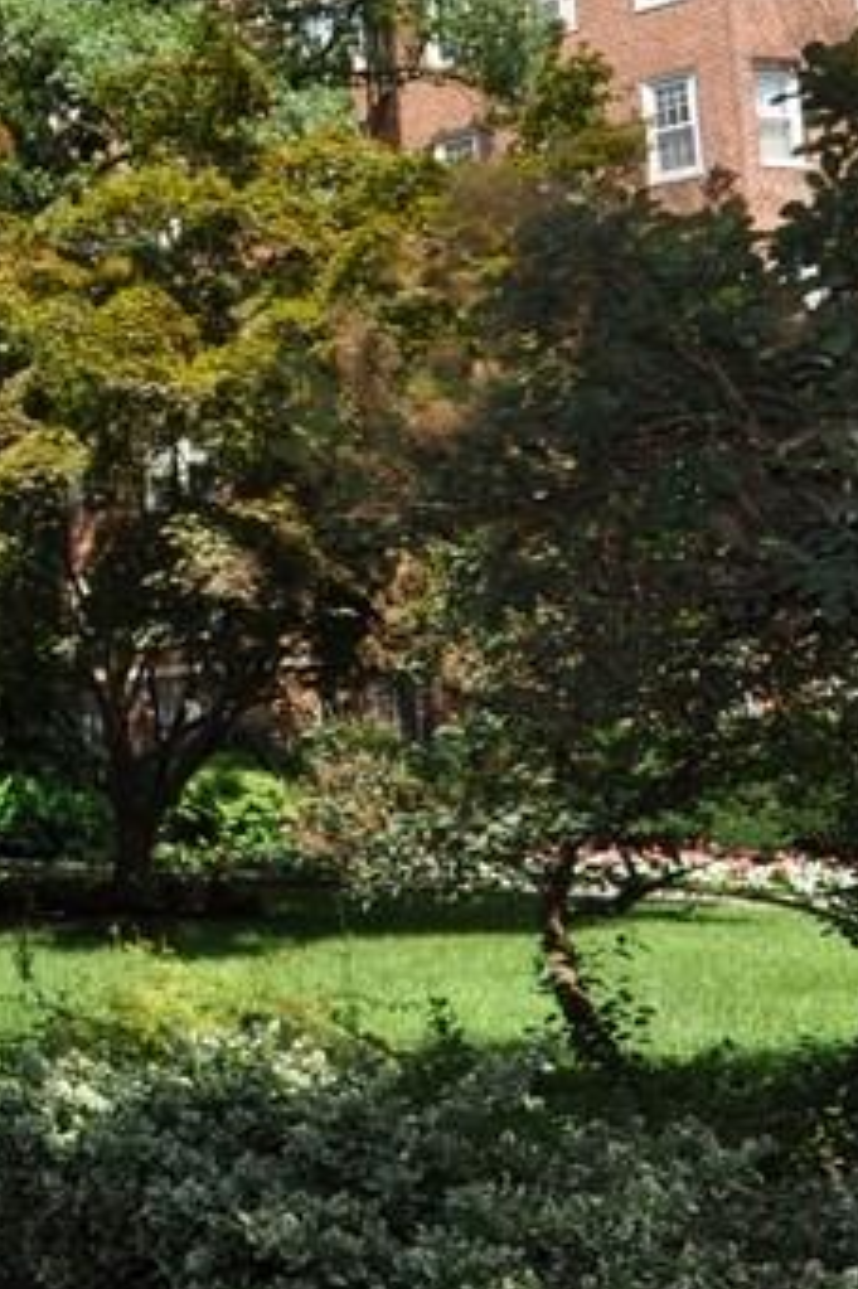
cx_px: -87
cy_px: 484
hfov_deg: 27.3
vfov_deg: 43.3
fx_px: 1610
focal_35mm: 45
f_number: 7.1
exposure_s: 1/200
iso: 200
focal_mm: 10
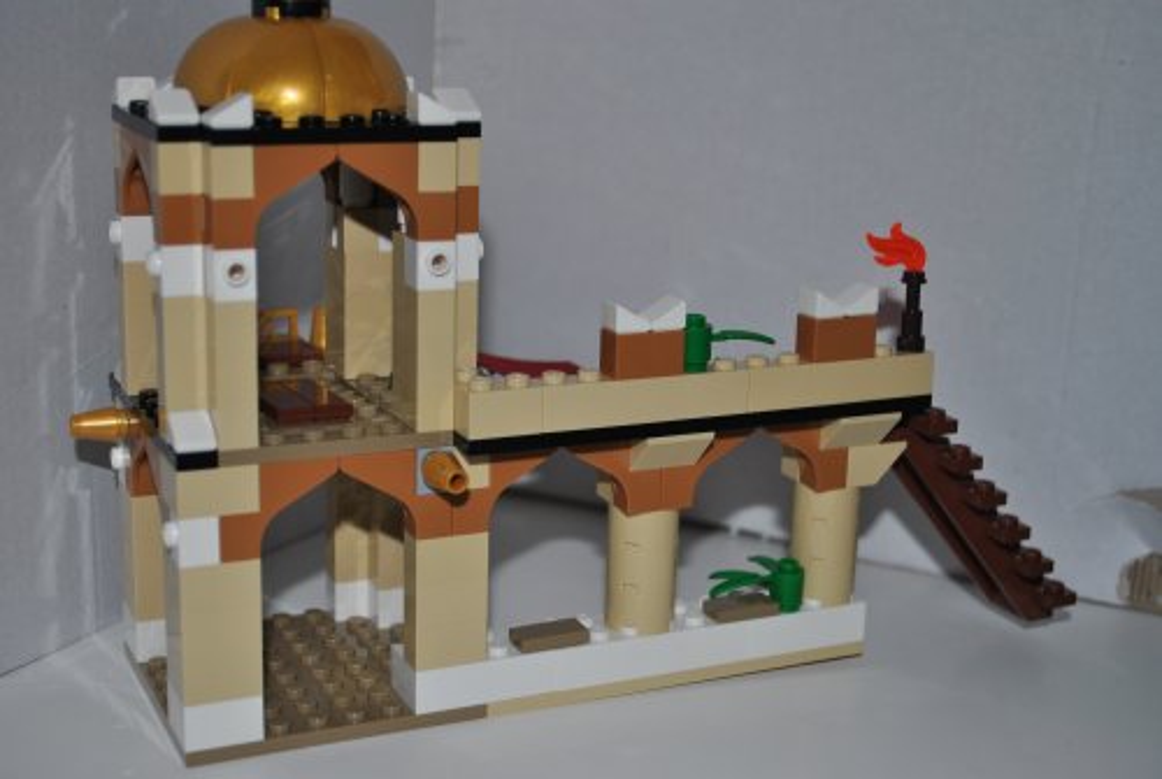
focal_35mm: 52
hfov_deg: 37.8
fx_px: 1697
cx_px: 581
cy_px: 390
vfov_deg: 25.8
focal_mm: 35
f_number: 5
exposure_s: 1/125
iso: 100
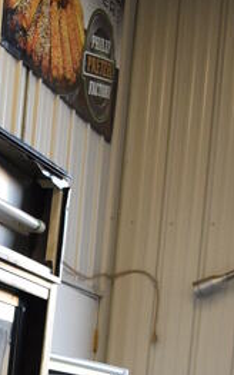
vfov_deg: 19.1
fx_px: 978
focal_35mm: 96
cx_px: -60
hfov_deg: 13.2
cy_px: 553
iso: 800
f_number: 3.5
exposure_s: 1/250
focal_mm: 18
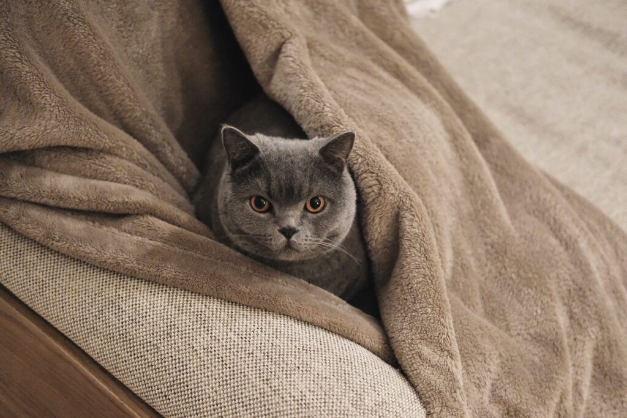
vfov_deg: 25.5
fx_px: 923
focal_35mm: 53
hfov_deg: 37.5
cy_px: 209
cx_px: 314
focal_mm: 35
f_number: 2
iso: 12800
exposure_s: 1/750
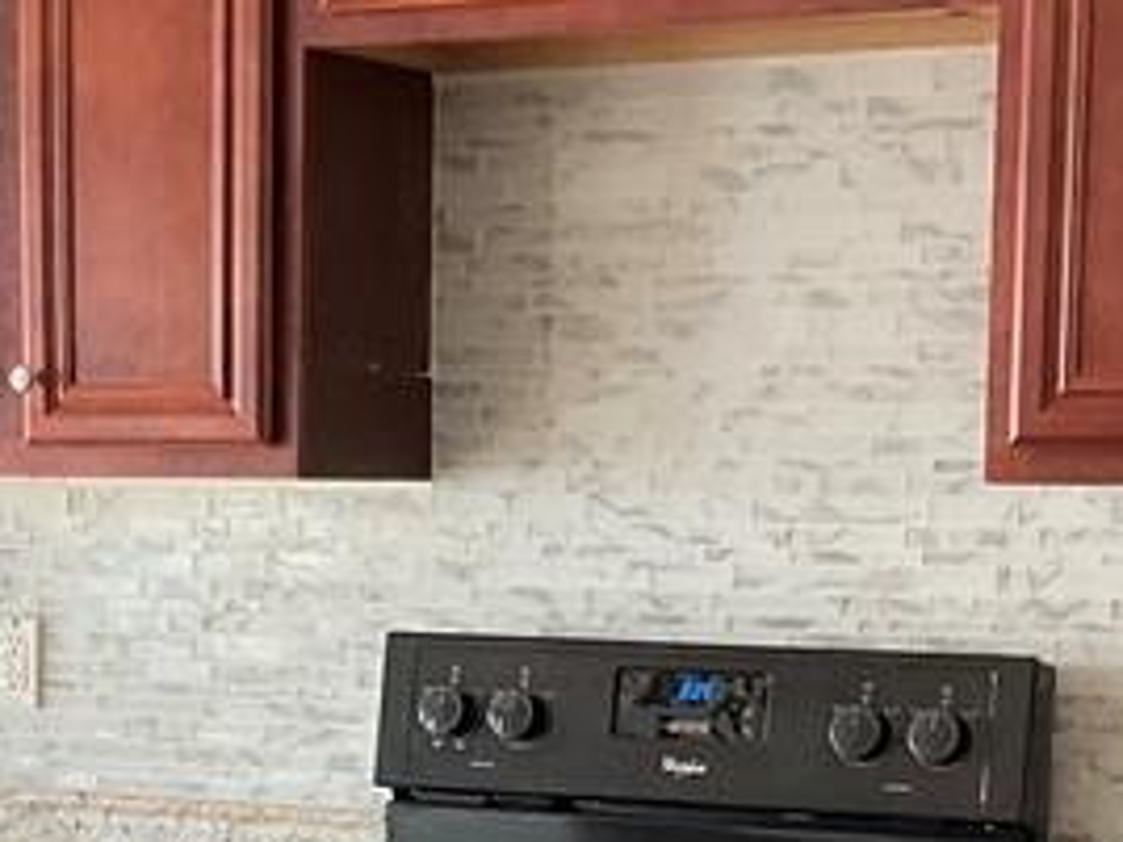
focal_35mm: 111
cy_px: 834
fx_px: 3601
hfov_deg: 17.7
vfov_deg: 13.2
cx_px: 365
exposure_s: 1/122
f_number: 1.8
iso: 64
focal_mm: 3
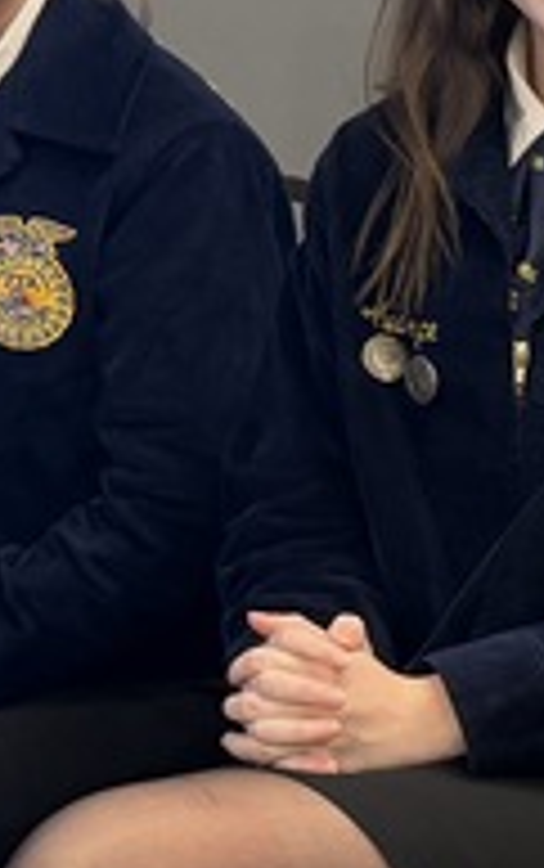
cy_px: 711
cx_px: 1263
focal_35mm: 135
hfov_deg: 8.9
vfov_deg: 15.4
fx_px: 3195
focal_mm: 6.76
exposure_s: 1/60
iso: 200
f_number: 1.78
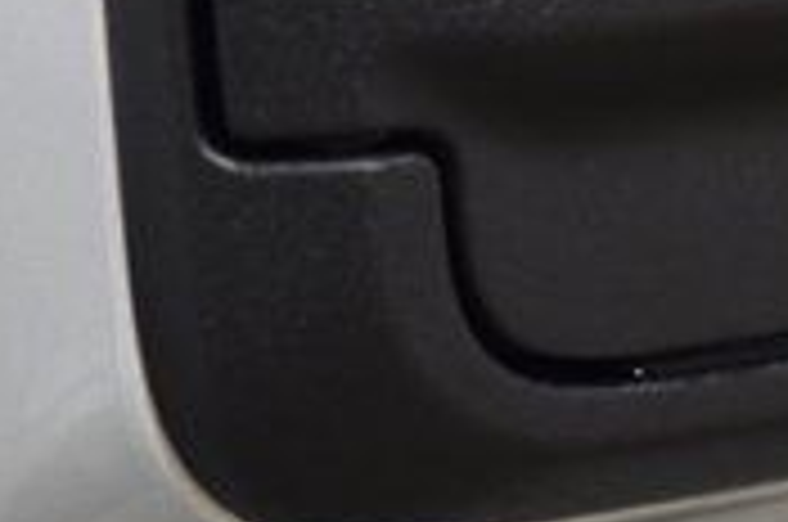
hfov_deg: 5.3
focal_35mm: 385
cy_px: -254
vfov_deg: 3.5
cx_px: 919
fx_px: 8412
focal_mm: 70
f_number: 2.8
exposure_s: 1/125
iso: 1600
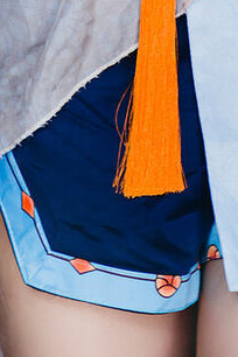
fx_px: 5364
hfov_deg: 2.5
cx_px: 161
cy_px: -520
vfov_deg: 3.7
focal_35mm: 541
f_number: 4
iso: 100
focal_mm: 105
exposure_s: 1/160
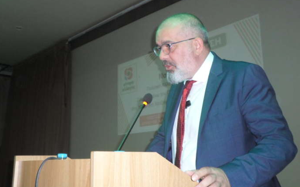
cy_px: 98
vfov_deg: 32.8
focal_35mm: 39
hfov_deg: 50.4
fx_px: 319
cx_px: 152
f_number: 3
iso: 200
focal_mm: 6.5
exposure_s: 1/45
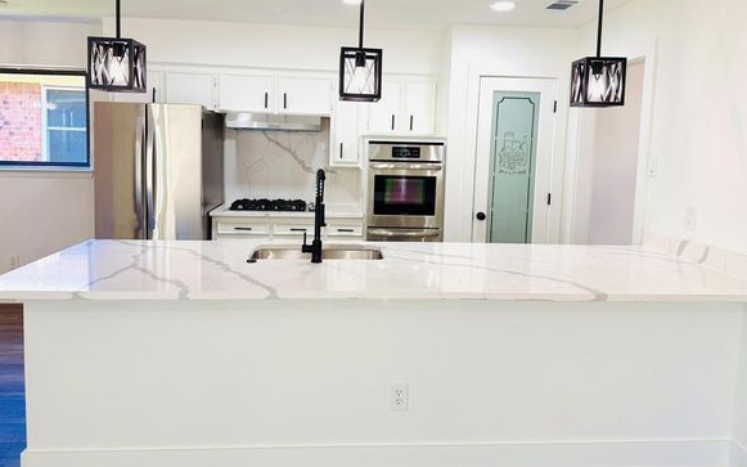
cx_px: 368
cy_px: 190
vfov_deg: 47.3
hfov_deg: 70.4
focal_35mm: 26
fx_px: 529
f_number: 1.78
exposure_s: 1/166
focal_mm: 6.76
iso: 125
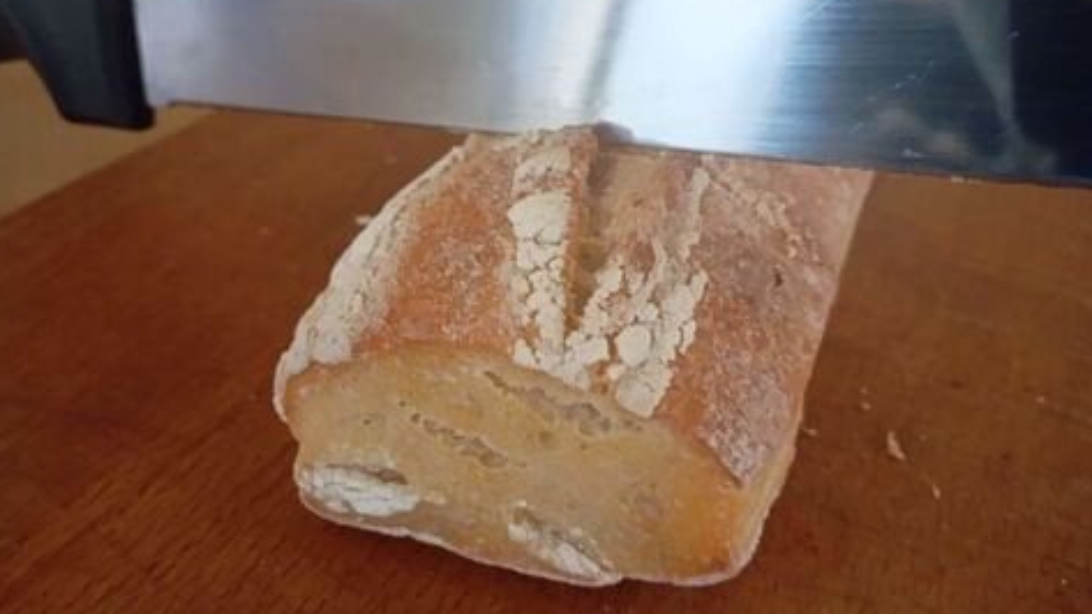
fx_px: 898
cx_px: 545
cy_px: 274
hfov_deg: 62.6
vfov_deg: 37.7
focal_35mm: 31
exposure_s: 1/16.7
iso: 4870
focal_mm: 4.27
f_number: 1.8
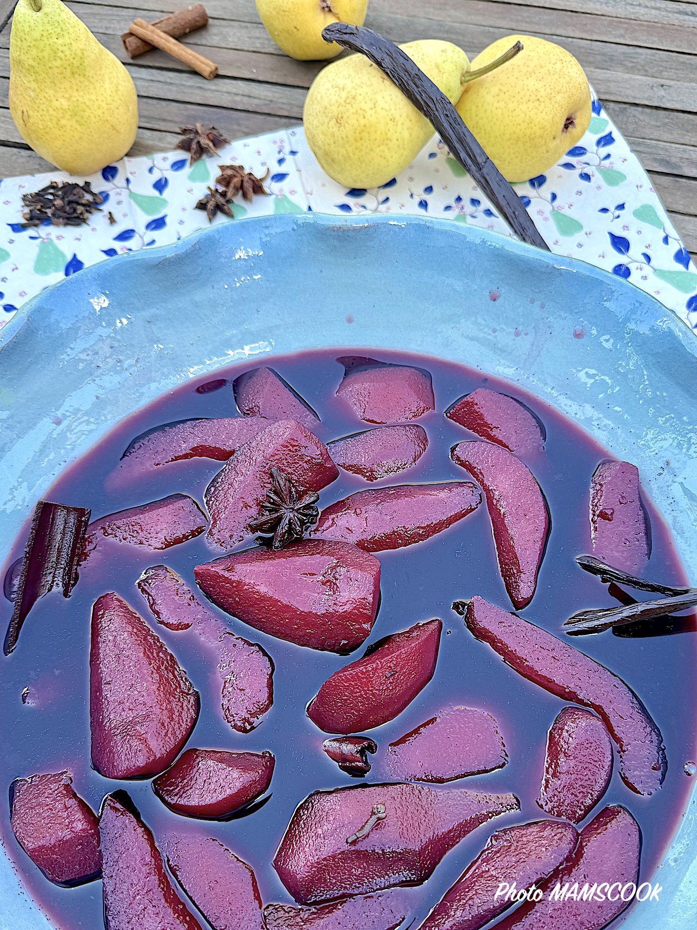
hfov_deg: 56.8
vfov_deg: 71.6
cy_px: 465
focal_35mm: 24
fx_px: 644
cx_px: 348
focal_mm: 6.76
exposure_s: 1/267
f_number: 1.78
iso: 64
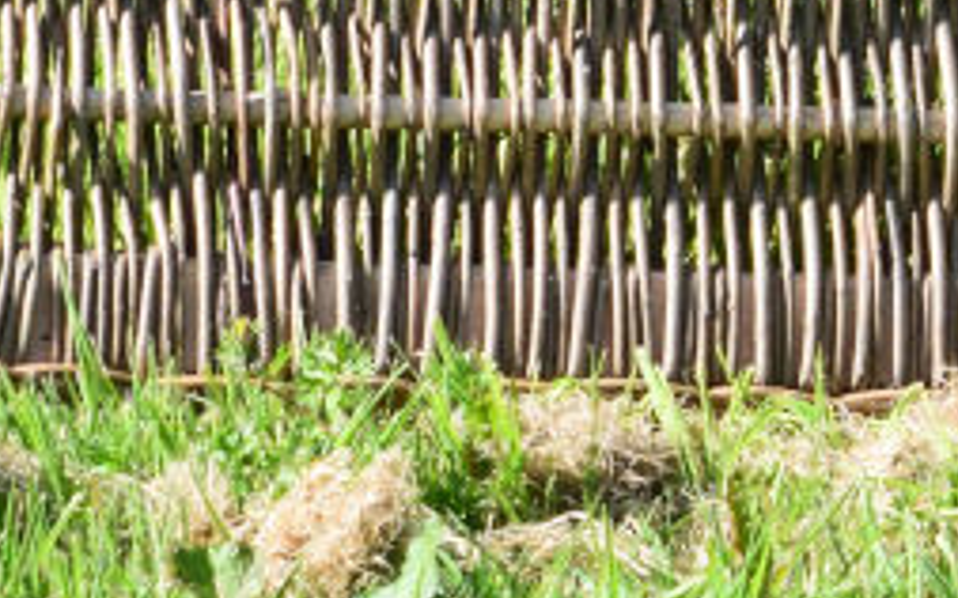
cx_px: 1276
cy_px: -448
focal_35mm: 739
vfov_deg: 1.8
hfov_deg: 2.8
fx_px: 19290
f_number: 11
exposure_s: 1/500
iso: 800
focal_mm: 98
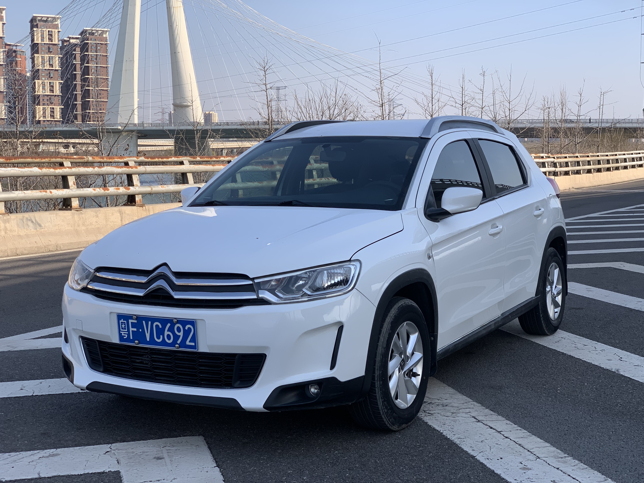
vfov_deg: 28.0
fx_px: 967
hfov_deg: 36.8
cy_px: 242
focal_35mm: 52
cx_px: 322
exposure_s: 1/761
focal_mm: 6
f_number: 2.4
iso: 16
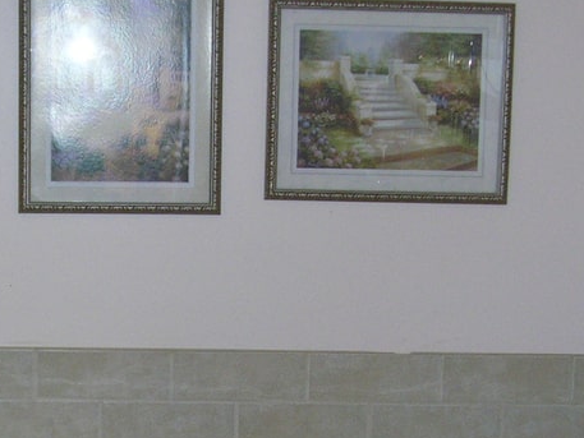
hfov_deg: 19.0
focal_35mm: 102
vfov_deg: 14.3
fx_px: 1721
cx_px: 86
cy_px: 410
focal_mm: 8.9
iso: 200
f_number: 2.8
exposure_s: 1/60.1
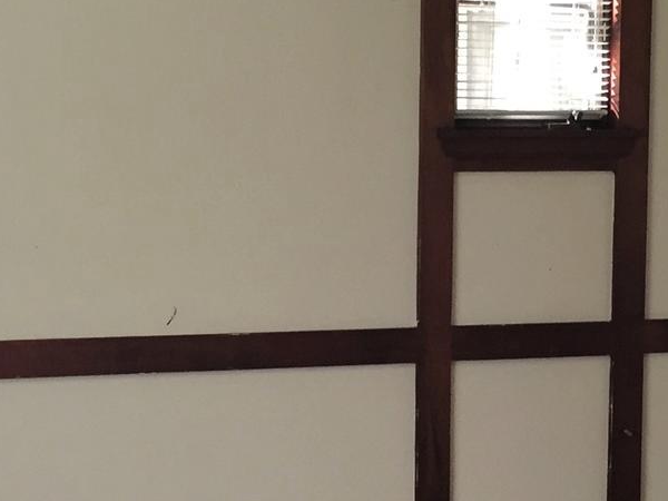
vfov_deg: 14.9
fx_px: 1910
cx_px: 439
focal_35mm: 99
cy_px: 244
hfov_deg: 19.8
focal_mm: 4.15
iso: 50
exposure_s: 1/30
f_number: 2.2
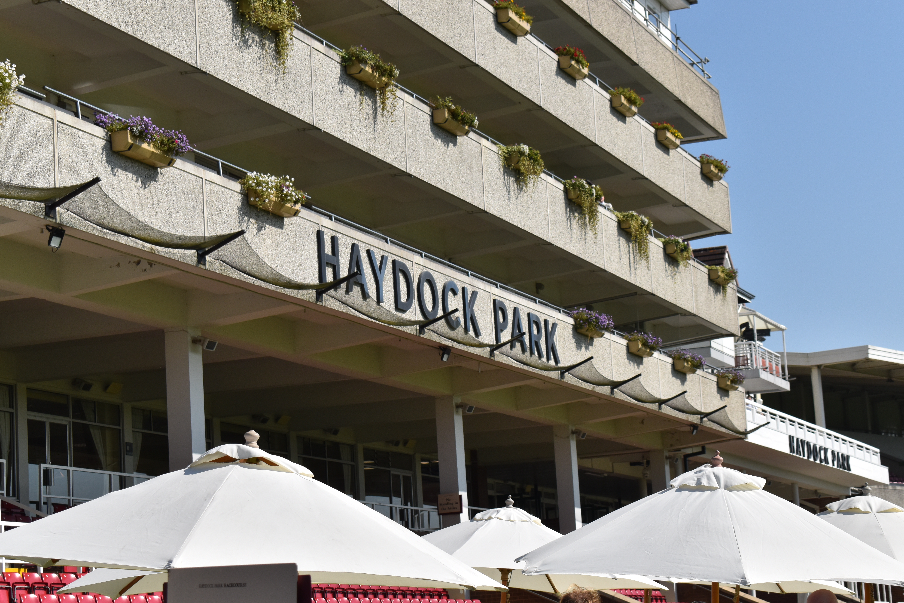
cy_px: 301
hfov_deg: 23.5
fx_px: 2173
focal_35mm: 87
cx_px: 450
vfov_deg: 15.8
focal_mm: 55
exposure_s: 1/2000
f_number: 8
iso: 400
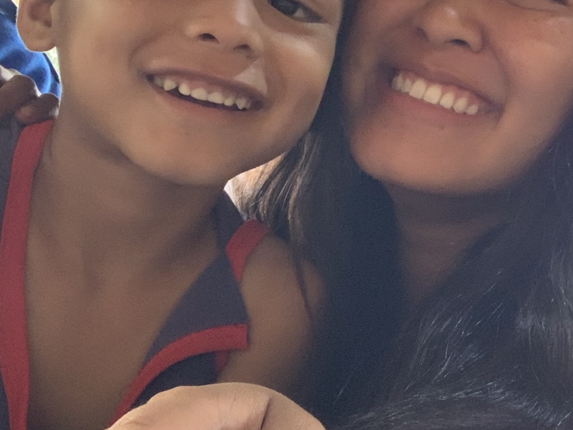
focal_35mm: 67
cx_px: 424
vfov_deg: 21.7
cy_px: 91
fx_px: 1109
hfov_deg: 28.6
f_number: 2.2
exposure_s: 1/60
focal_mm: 2.87
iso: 250
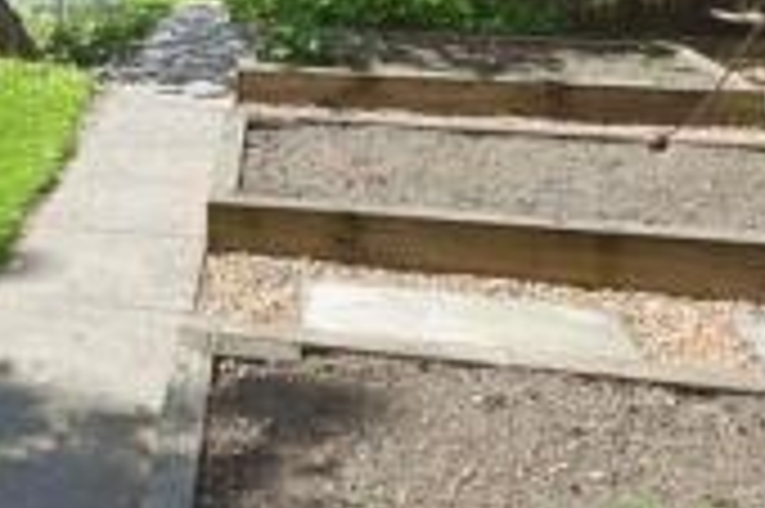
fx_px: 1146
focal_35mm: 54
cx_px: 25
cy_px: -146
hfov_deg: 34.1
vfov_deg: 22.5
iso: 100
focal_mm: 14
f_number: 7.1
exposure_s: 1/200
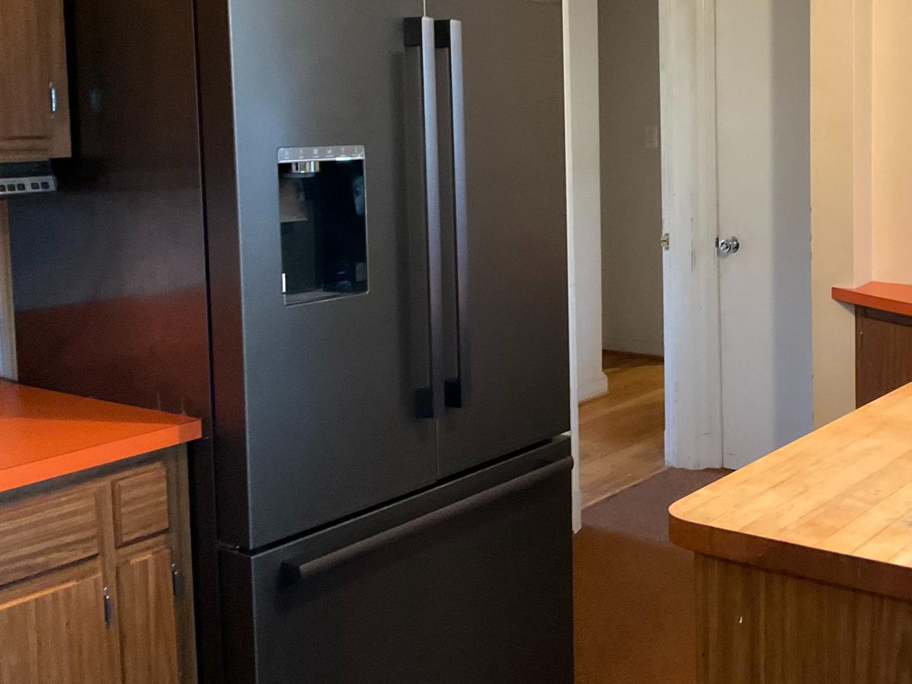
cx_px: 660
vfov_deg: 30.6
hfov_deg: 39.6
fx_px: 1238
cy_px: 223
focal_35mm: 47
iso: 250
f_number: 1.8
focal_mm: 3
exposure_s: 1/40
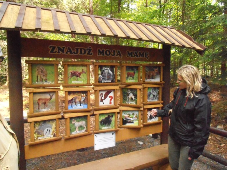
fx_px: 157
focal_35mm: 24
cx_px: 114
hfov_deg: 71.6
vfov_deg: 56.8
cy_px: 85
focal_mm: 4.2
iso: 1600
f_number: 3
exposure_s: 1/640
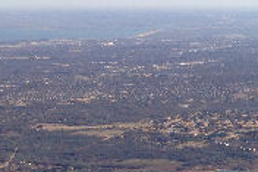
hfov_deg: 12.8
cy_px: 210
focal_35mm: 144
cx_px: 476
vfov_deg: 9.4
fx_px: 1031
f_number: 2.4
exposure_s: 1/1323
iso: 50
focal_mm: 4.12
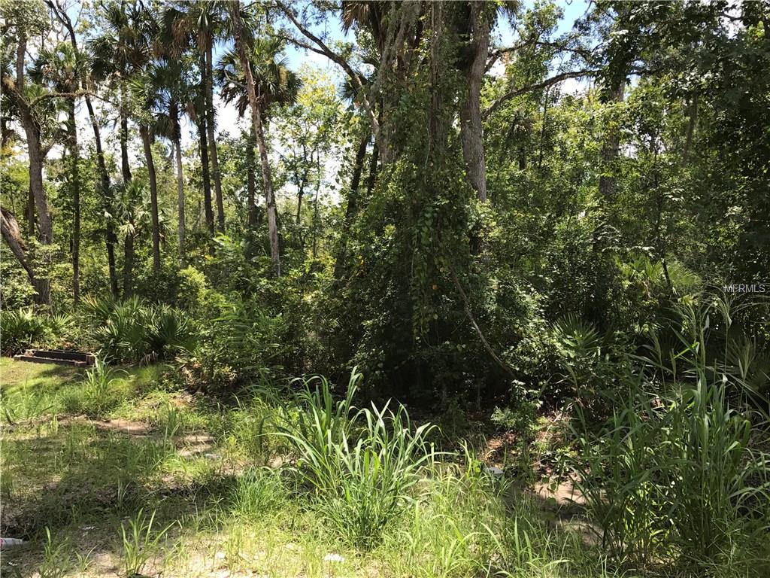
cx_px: 385
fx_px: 623
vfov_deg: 49.7
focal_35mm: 28
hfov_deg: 63.4
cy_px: 289
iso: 20
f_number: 1.8
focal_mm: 3.99
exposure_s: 1/699
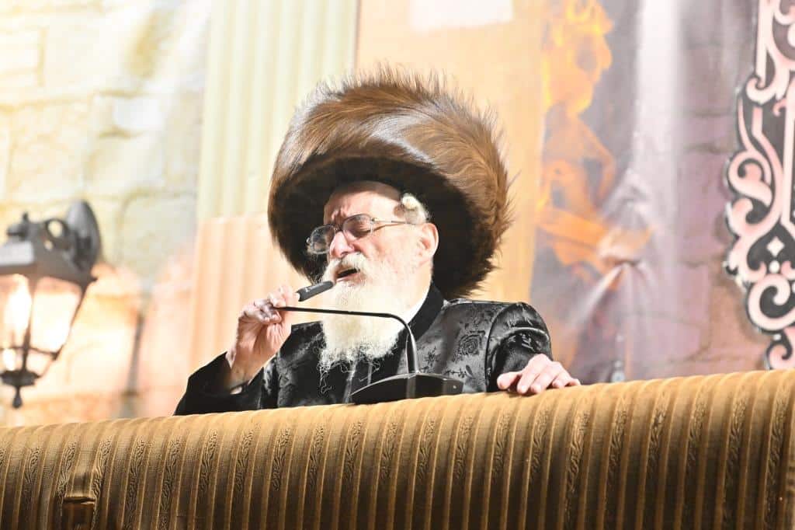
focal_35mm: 300
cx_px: 398
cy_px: 265
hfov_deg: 6.9
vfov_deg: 4.6
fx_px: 6622
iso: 1250
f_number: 2.8
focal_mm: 200
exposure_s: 1/250
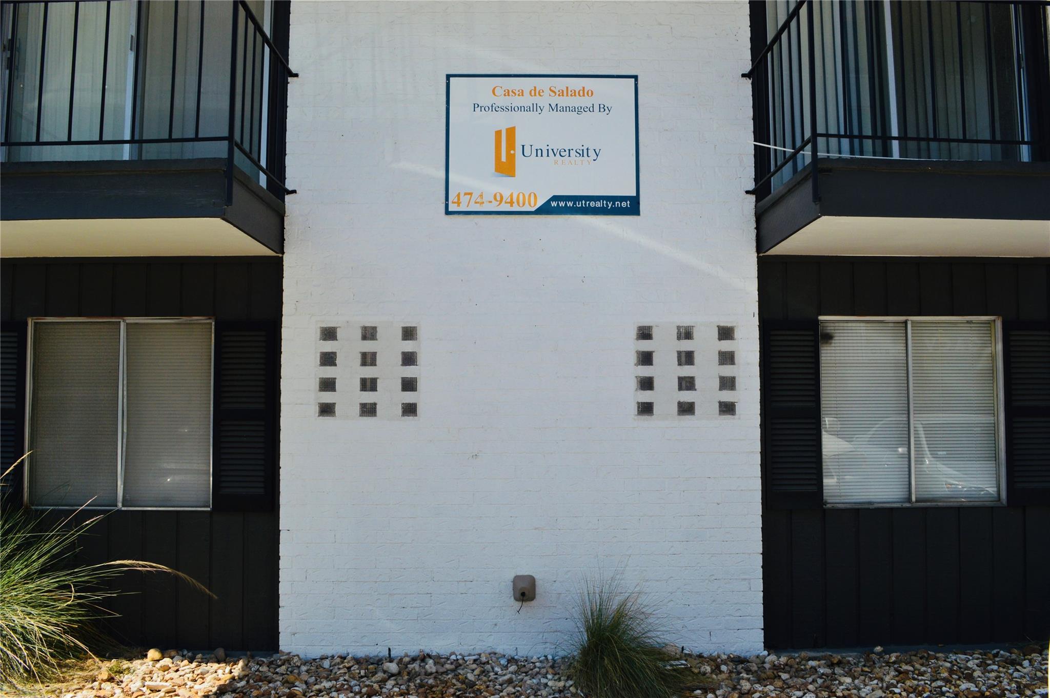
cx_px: 525
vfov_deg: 43.5
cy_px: 349
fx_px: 874
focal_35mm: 30
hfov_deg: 62.0
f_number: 11
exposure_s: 1/400
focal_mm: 20
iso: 400
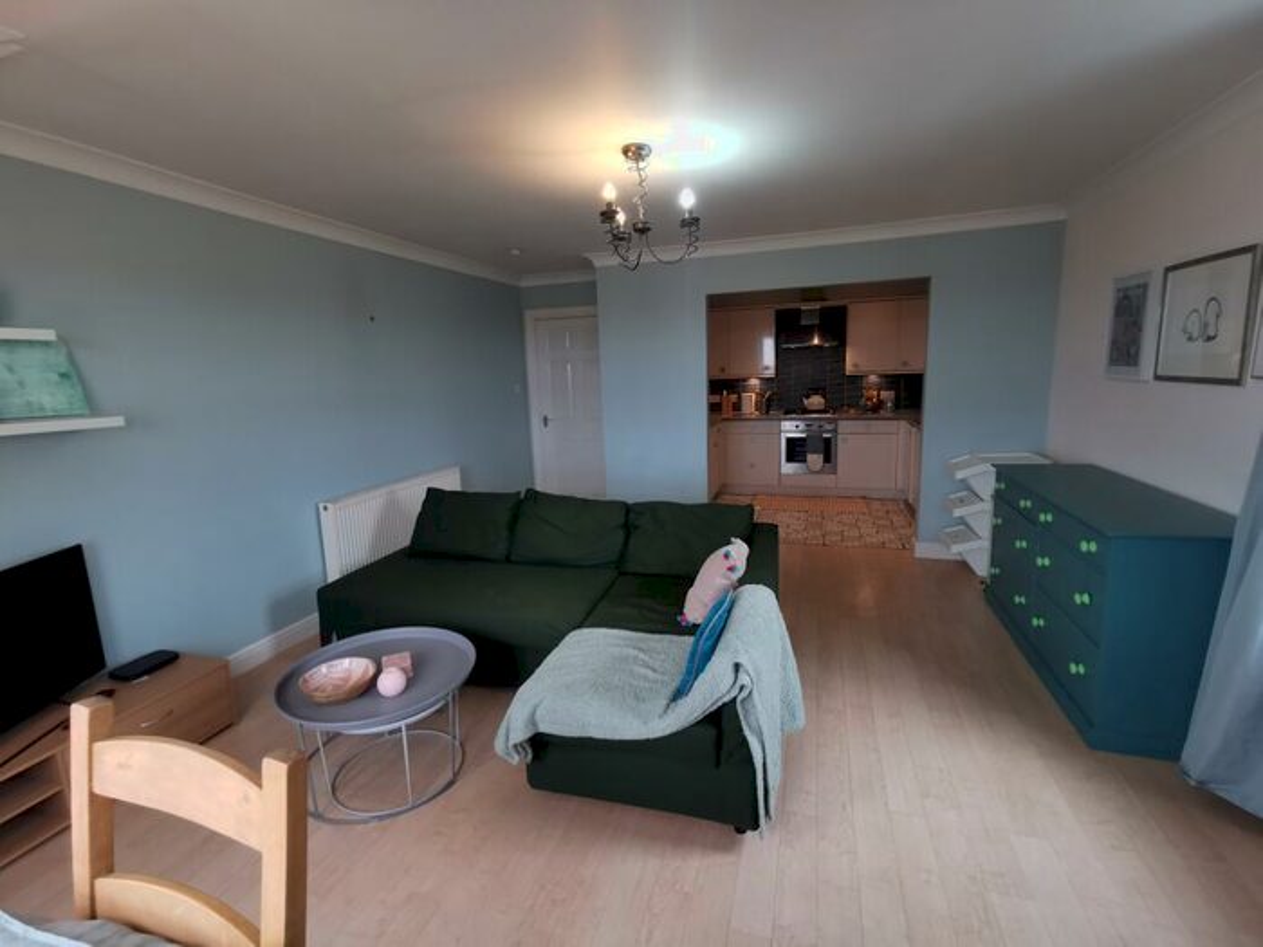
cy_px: 474
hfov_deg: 94.5
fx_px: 584
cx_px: 632
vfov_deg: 78.1
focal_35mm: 16
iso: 125
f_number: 2.2
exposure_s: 1/50
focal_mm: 2.35
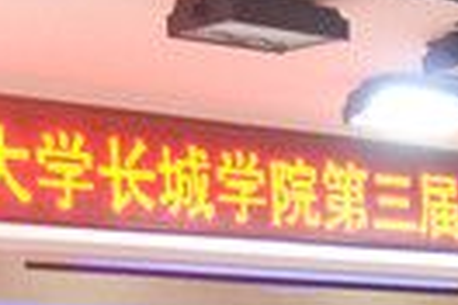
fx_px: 2264
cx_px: 468
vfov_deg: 7.4
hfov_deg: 11.4
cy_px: 646
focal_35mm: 178
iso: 3200
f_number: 4.2
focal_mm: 26
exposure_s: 1/60
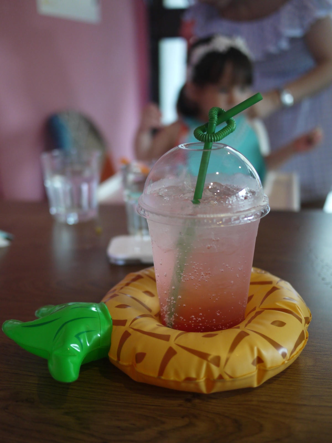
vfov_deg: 46.8
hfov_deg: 36.0
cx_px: 166
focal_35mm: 40
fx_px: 512
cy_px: 222
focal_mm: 20
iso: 500
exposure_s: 1/60
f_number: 1.7
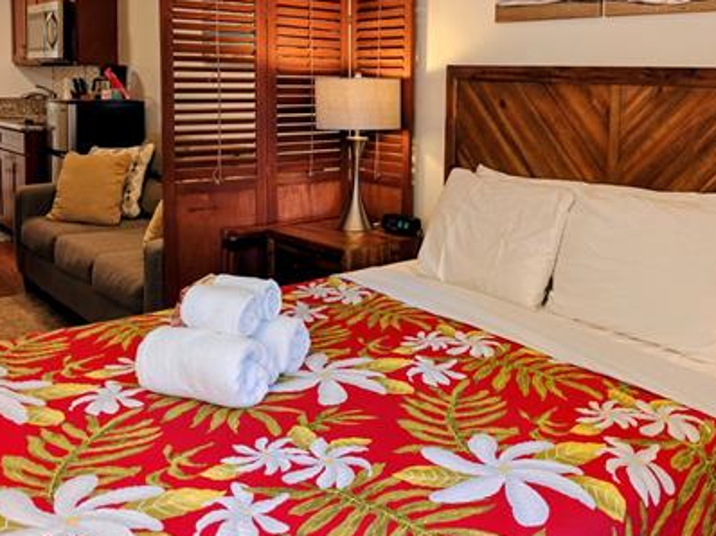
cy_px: 141
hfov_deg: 49.4
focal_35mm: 37
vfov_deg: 37.8
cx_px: 470
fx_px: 765
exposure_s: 1/120
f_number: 1.6
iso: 160
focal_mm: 6.06
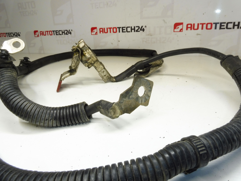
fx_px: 167
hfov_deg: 71.6
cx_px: 120
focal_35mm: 24
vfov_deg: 56.8
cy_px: 90
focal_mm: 4.3
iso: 200
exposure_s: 1/30
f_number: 8
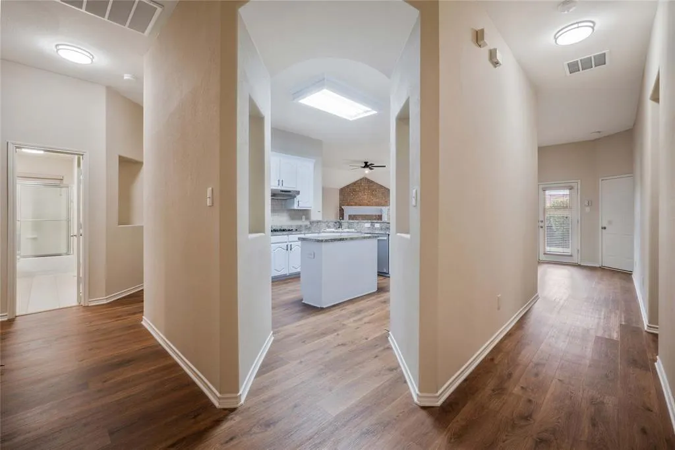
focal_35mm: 15
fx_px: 281
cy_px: 225
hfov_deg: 100.4
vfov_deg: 77.3
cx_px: 338
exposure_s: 1/2
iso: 100
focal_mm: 15
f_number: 11
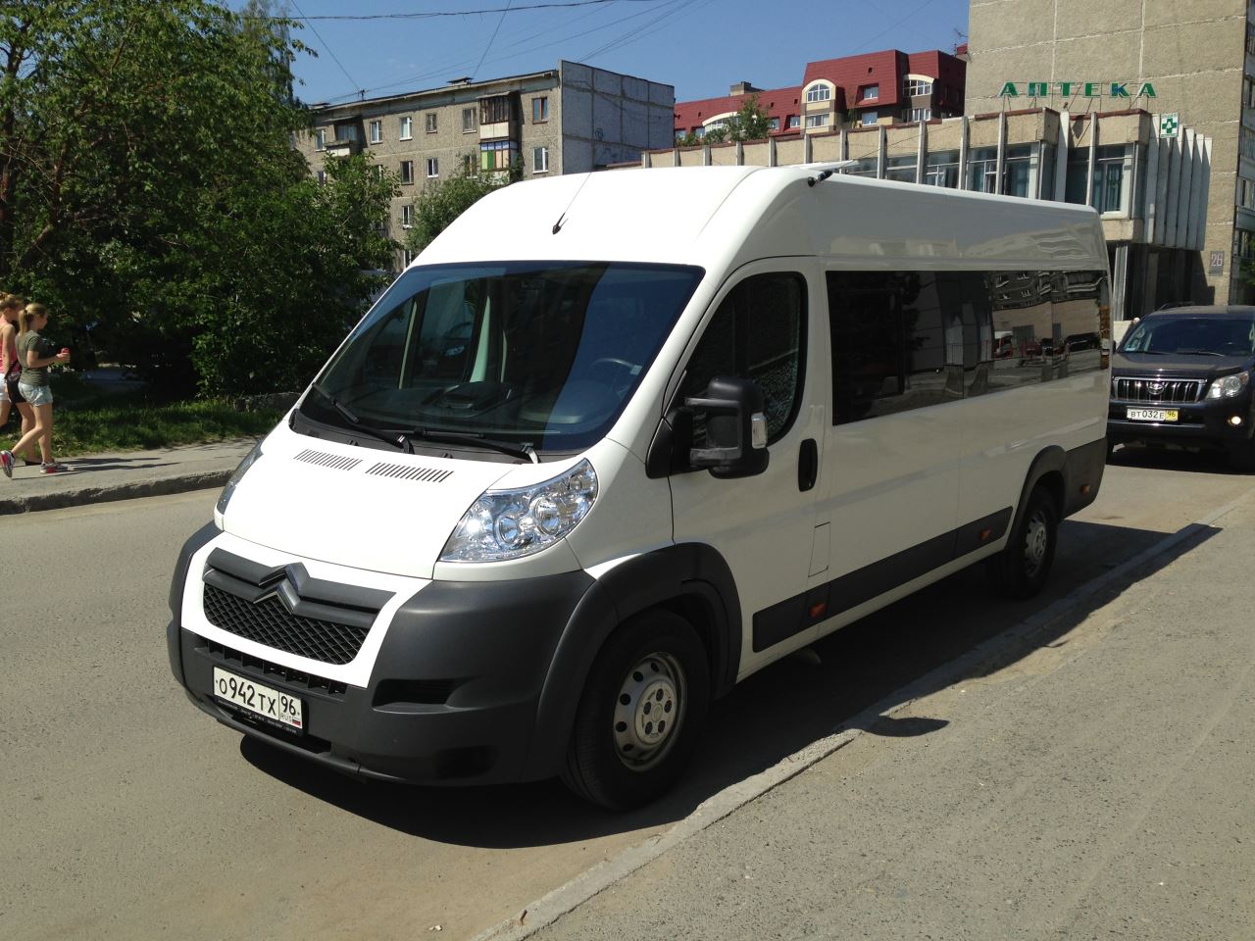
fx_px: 1196
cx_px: 628
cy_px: 470
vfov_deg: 42.9
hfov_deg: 55.4
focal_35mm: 33
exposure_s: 1/1869
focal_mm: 4.13
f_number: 2.4
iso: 50
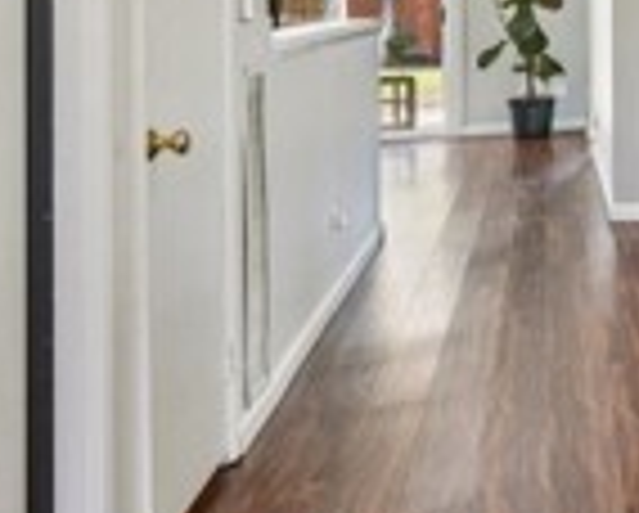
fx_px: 1042
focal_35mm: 55
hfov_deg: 17.1
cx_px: 1404
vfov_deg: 25.7
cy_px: -45
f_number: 8
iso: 400
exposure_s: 1/15
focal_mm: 13
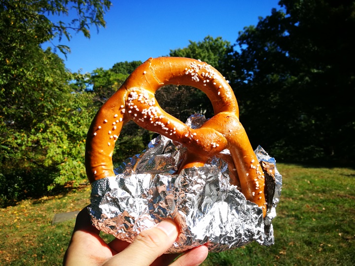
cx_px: 178
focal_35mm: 27
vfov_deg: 51.4
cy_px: 133
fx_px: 277
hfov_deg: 65.3
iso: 50
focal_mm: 4.5
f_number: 2.2
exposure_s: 1/622
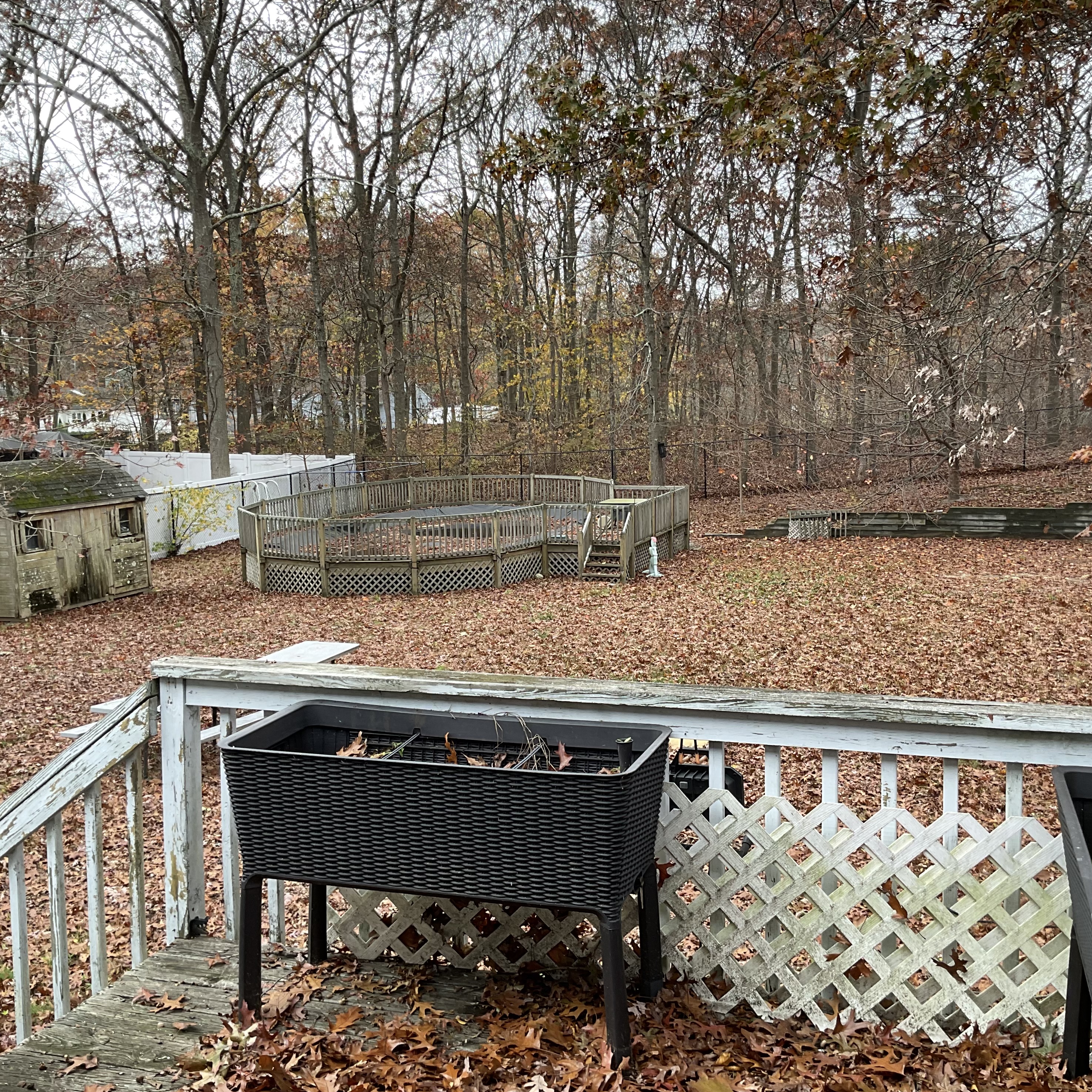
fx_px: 1249
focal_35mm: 35
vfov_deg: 47.2
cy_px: 536
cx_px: 610
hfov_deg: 47.1
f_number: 1.8
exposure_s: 1/128
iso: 16
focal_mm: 3
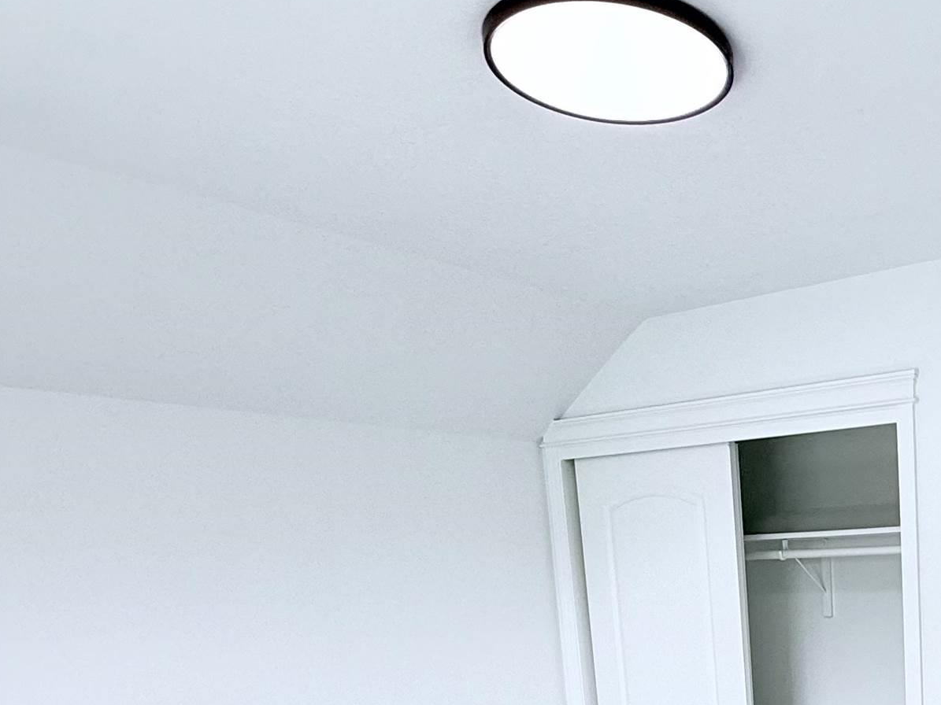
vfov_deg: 35.0
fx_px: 979
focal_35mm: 36
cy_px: 744
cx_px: 889
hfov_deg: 45.3
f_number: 2.2
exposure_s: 1/99
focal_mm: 2.22
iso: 100
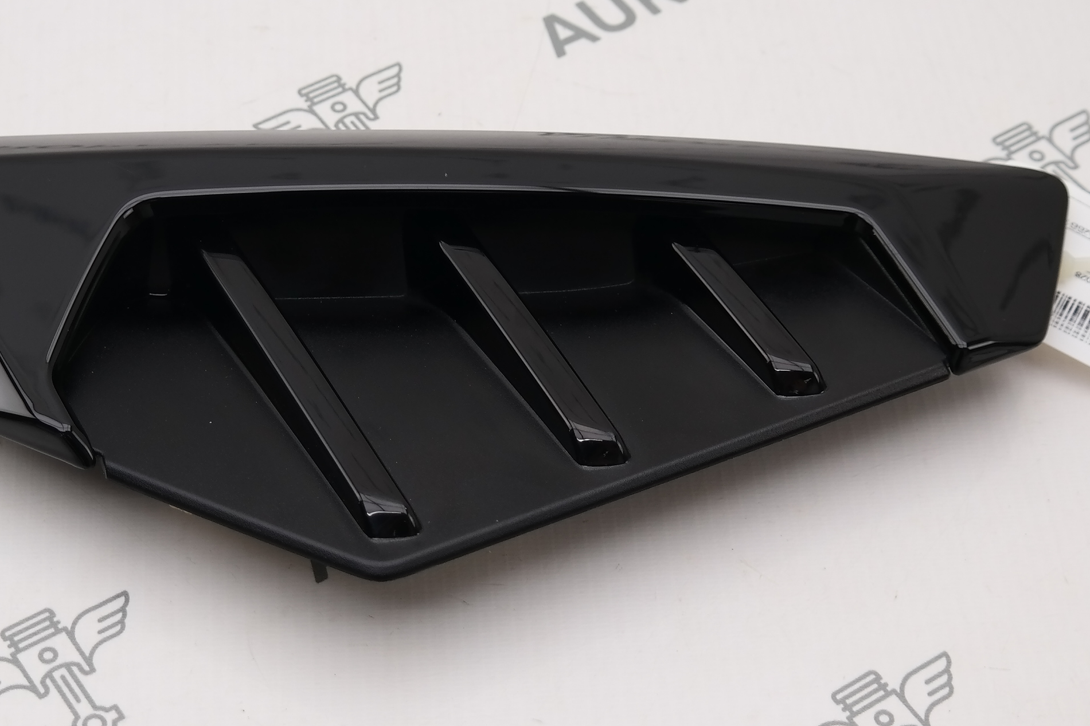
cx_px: 458
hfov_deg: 22.6
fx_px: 2725
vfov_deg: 15.2
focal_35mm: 90
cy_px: 301
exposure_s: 1/100
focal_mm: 29
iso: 100
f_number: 4
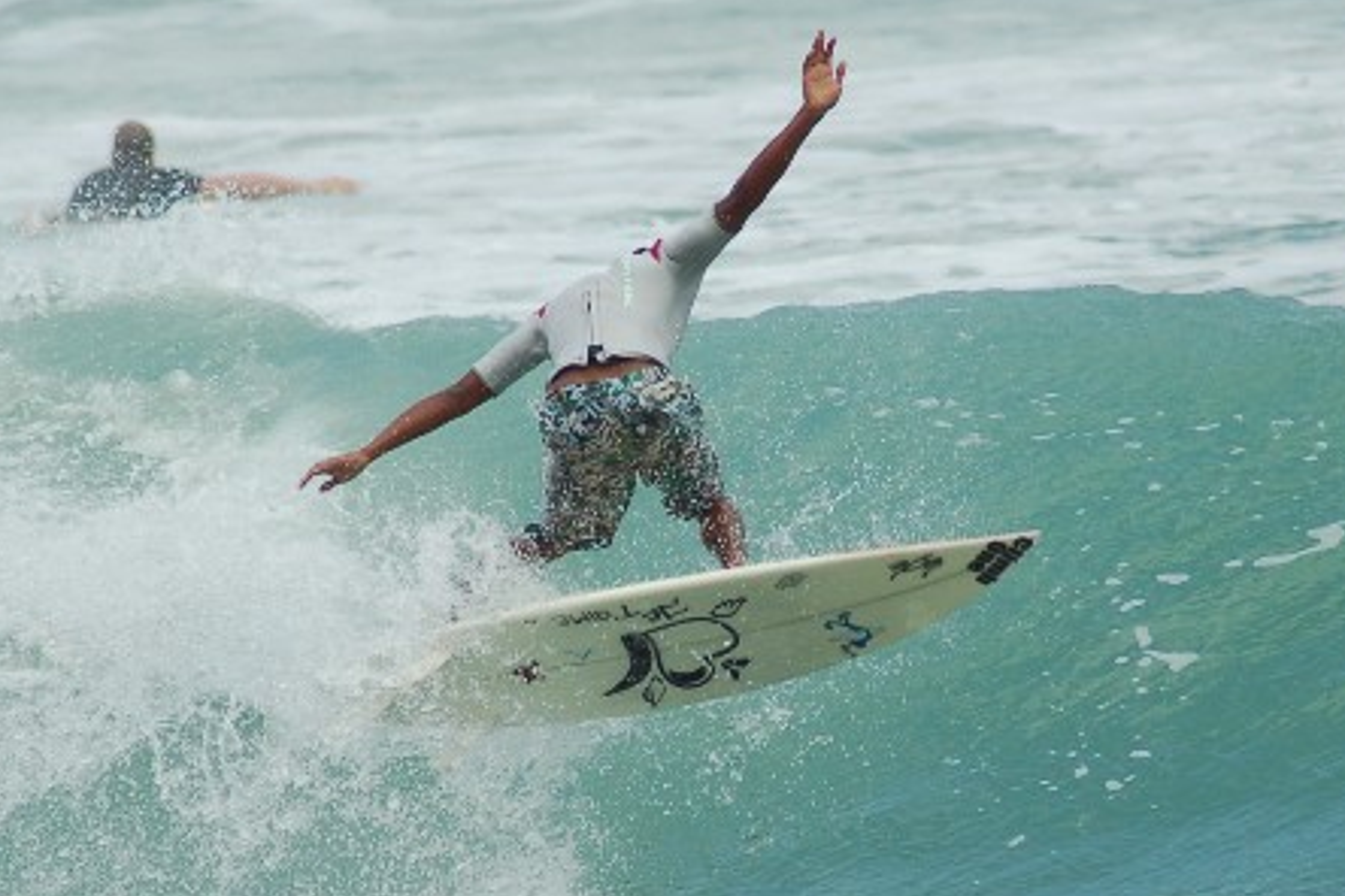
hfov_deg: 3.2
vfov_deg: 2.1
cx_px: 615
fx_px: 24208
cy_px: 478
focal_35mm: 648
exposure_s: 1/1000
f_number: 5.6
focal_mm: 300
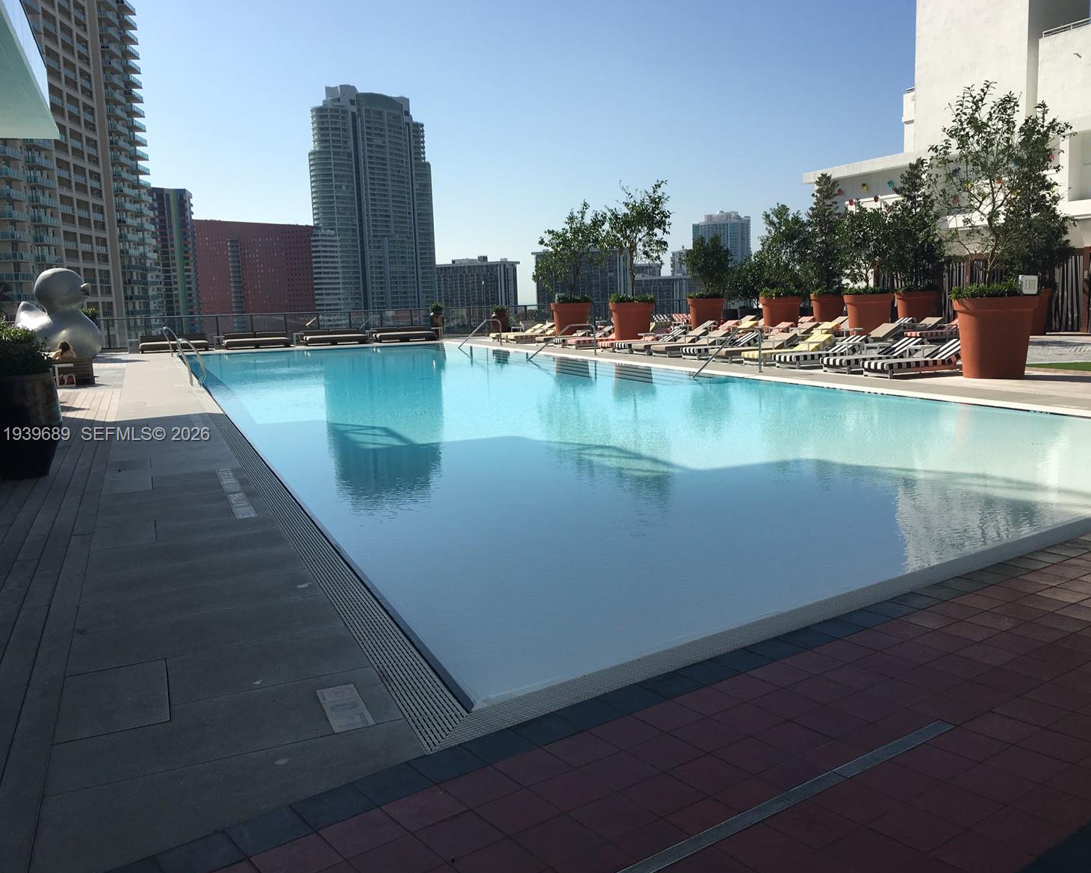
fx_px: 1001
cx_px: 575
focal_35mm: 31
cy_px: 435
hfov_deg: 57.1
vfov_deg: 47.1
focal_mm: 4.15
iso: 25
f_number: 2.2
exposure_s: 1/2653
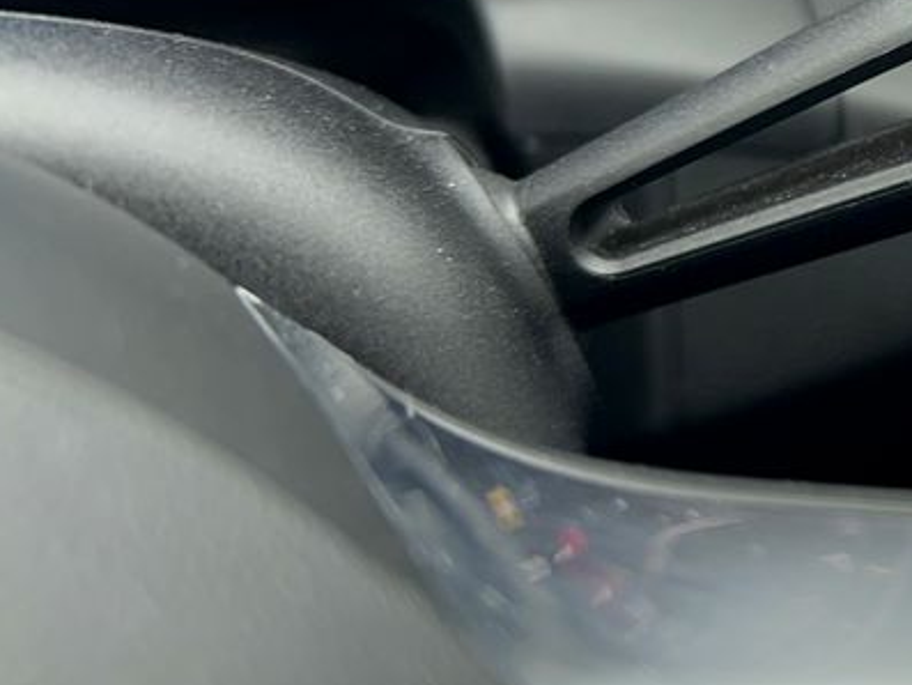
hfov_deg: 25.3
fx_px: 1766
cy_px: 113
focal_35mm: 67
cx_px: 1158
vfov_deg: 21.6
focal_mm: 5.7
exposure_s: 1/56
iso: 32
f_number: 1.5
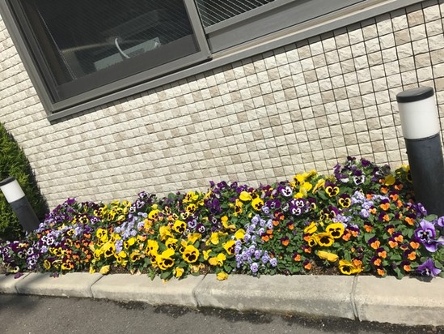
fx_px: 359
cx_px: 222
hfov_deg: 63.4
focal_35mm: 28
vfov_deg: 49.8
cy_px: 167
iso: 20
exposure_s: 1/3300
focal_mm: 3.99
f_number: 1.8
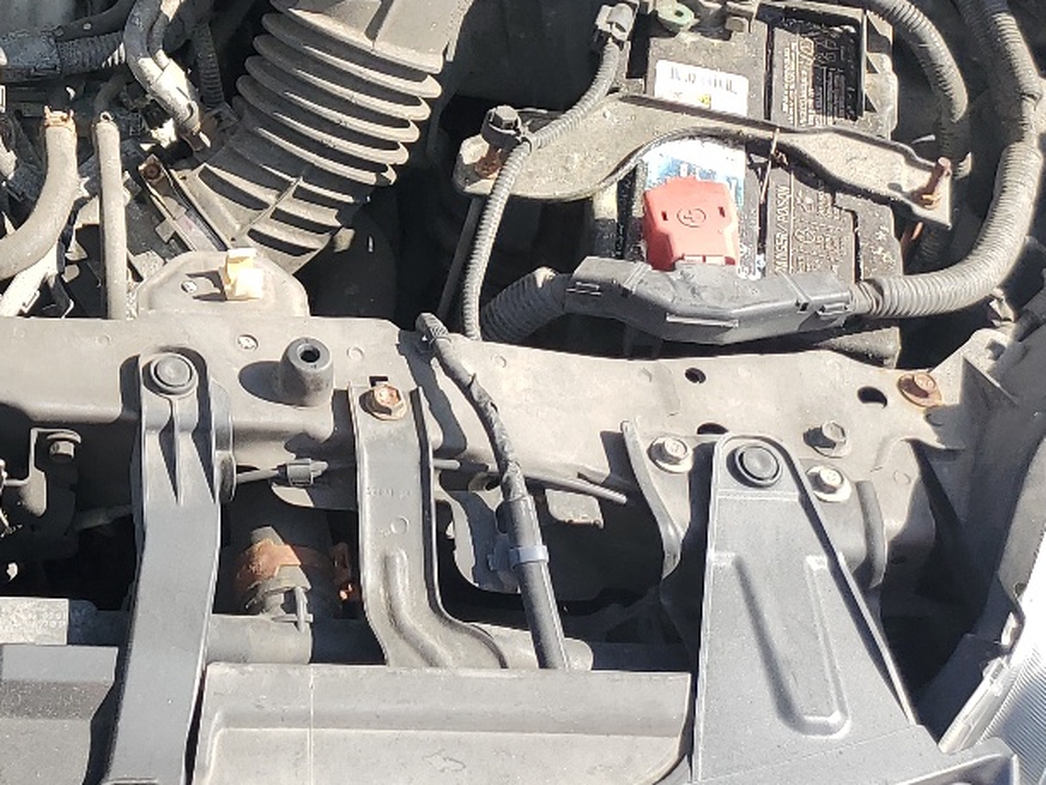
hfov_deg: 26.4
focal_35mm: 68
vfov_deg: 20.9
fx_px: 2055
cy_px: 5
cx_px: -94
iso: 50
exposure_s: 1/909
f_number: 1.5
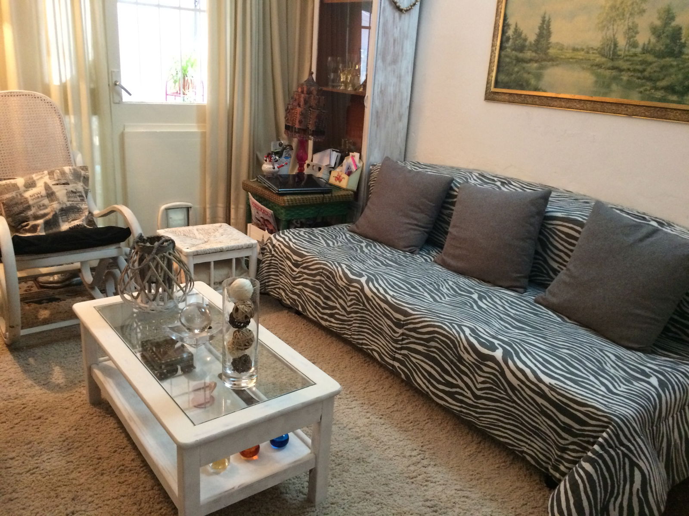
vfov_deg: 48.2
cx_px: 344
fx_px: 577
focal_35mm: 29
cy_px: 258
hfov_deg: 61.7
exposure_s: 1/17
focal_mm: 4.15
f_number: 2.2
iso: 320
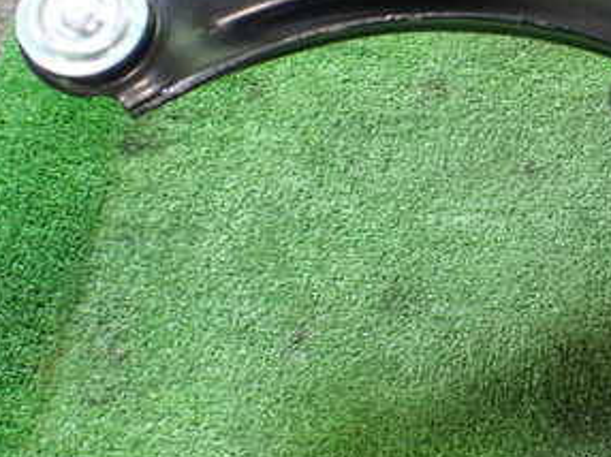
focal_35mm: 63
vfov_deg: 23.1
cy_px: 145
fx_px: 1111
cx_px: 560
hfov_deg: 29.4
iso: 800
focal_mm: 5.4
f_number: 2.3
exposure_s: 1/50
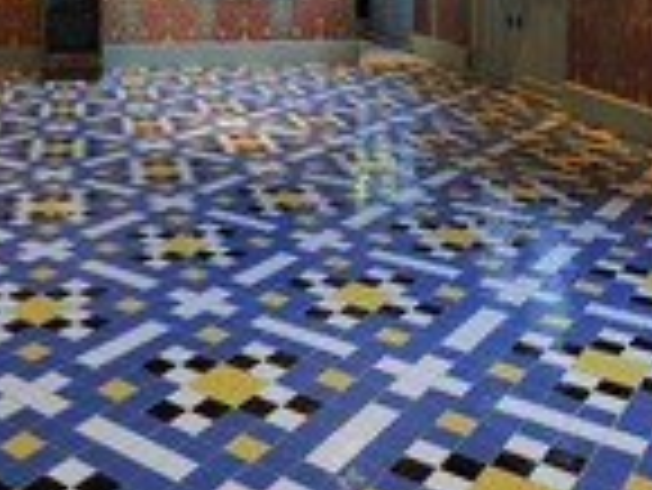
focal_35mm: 50
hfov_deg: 37.0
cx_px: 144
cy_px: -67
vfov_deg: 26.5
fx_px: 943
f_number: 11
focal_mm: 18
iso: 200
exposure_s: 1
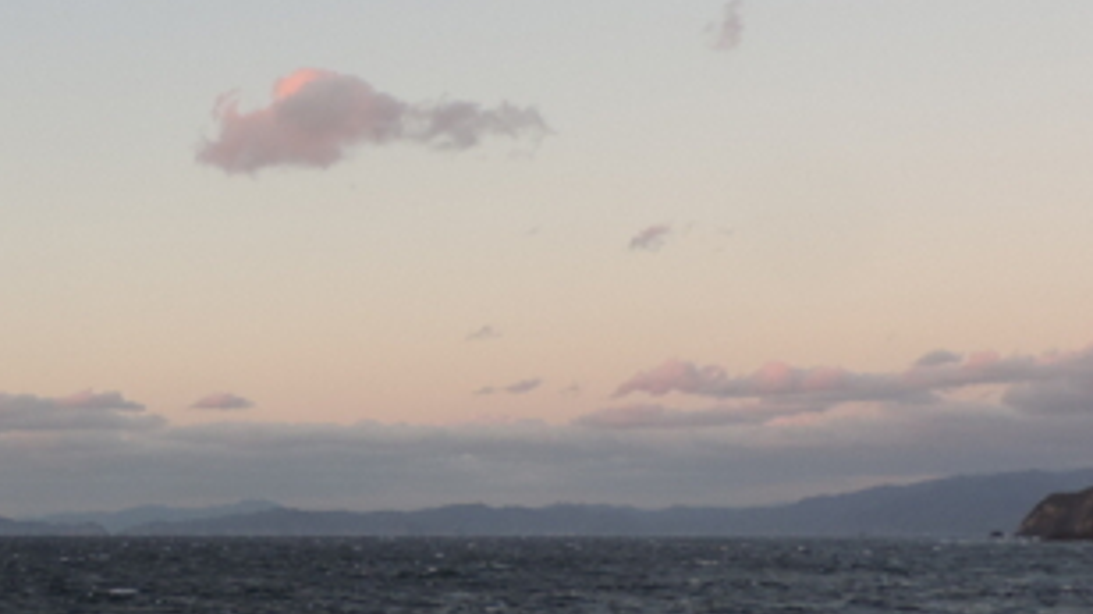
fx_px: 1970
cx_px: 273
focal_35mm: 68
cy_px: 302
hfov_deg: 30.5
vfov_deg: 17.7
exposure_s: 1/60
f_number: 3
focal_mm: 4.3
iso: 80
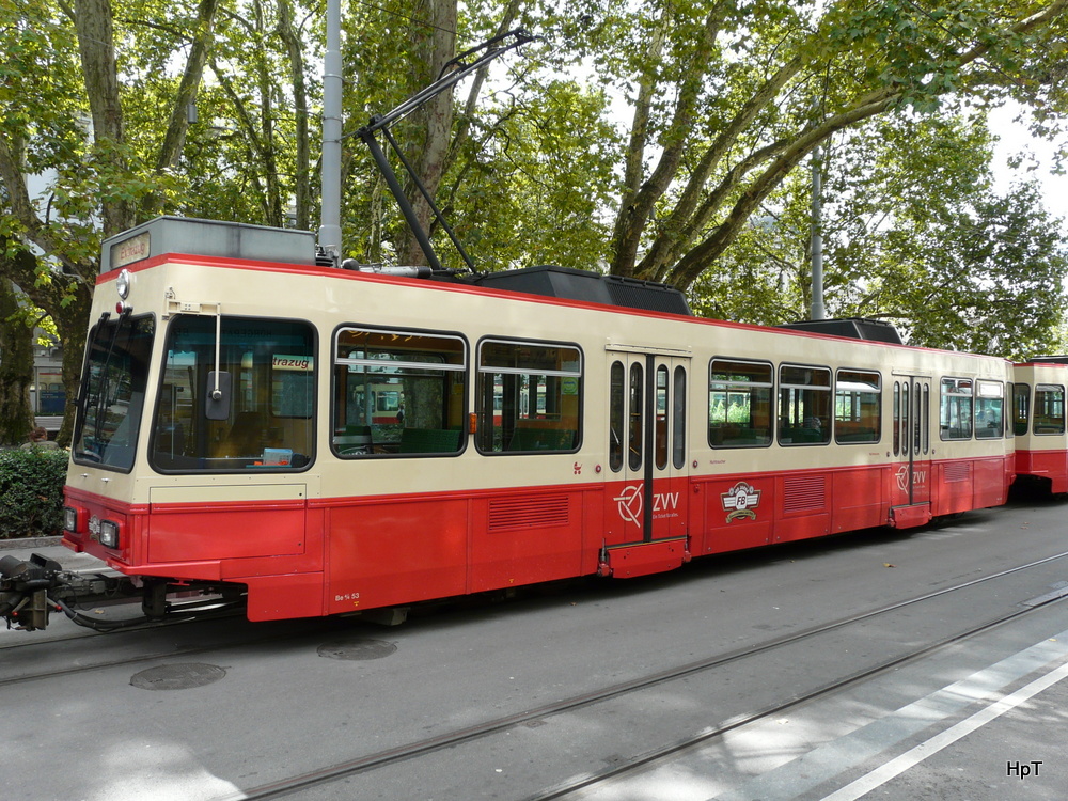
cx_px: 534
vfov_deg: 49.7
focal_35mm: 28
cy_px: 400
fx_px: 864
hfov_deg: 63.4
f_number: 4
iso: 100
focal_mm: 4.6
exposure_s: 1/125
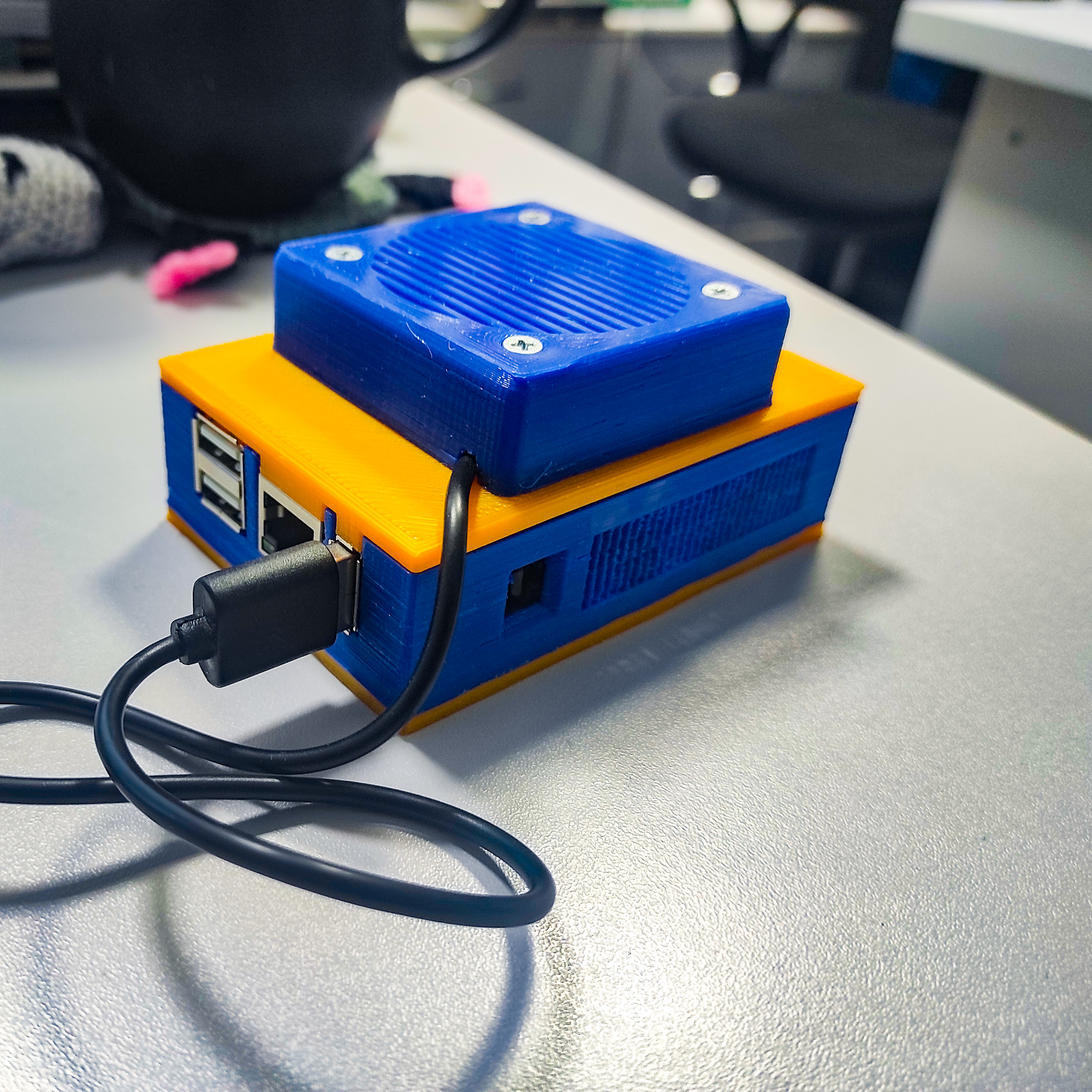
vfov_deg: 54.0
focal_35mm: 30
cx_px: 396
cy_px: 551
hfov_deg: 53.3
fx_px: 1071
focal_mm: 5.43
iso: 297
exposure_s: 1/33
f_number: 1.89
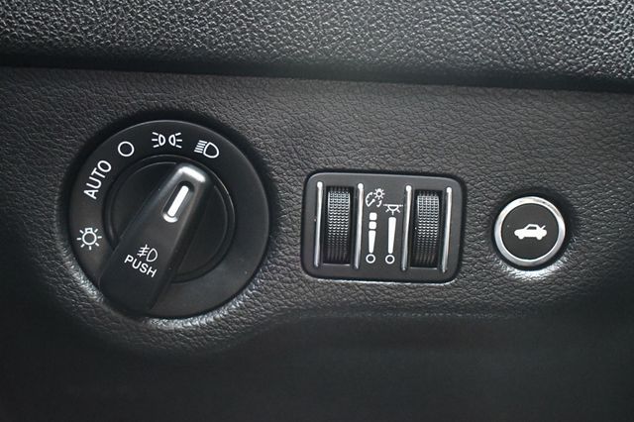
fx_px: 950
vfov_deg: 25.0
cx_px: 317
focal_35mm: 54
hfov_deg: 36.9
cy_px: 211
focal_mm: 36
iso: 8000
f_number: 4.8
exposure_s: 1/60
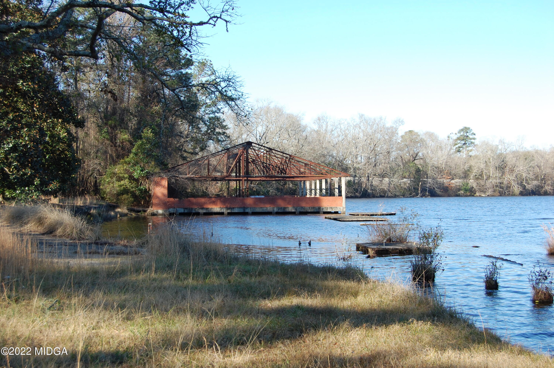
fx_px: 784
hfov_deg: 38.9
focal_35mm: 51
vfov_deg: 26.4
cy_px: 184
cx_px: 277
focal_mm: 34
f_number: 7.1
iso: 200
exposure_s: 1/200
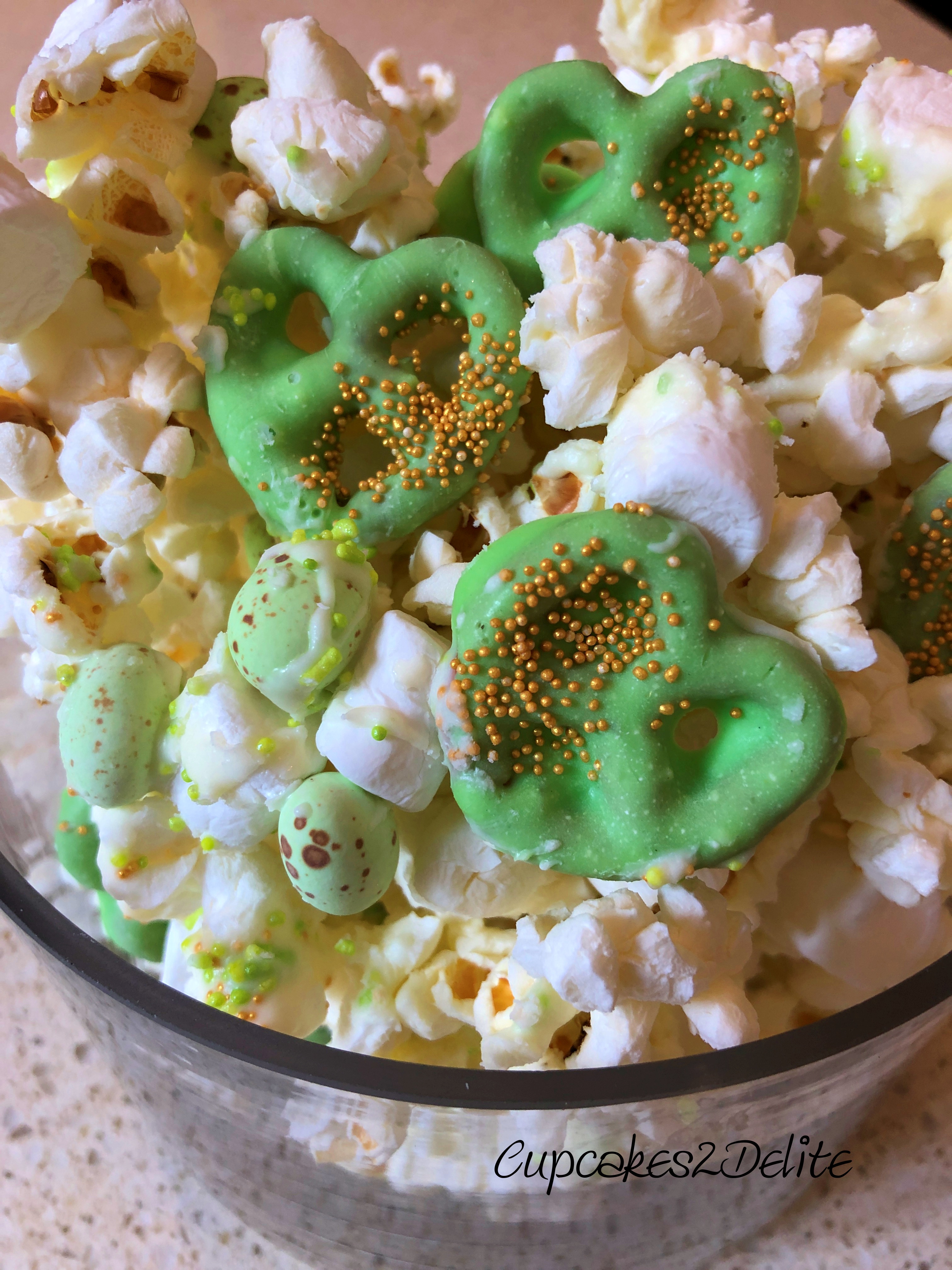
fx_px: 1027
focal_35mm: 28
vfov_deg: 63.4
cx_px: 476
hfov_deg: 49.7
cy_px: 635
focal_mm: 3.99
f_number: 1.8
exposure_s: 1/33
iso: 32
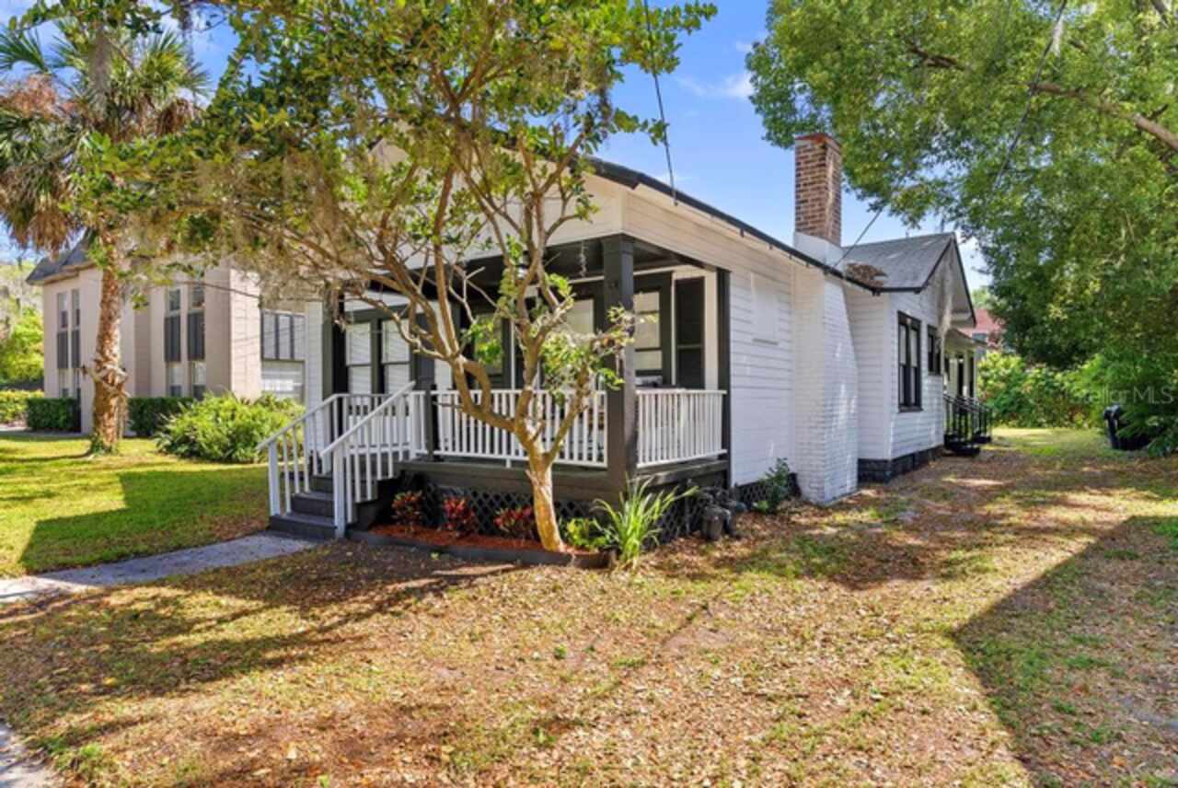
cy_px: 394
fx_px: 688
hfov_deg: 81.2
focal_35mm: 21
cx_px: 589
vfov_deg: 59.6
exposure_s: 1/50
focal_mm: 21
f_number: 6.3
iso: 100
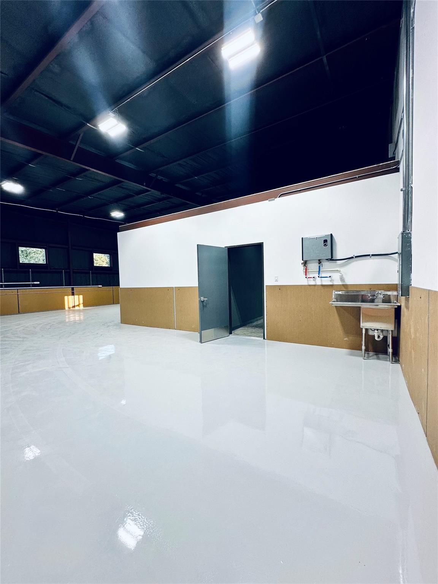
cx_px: 219
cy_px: 292
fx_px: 236
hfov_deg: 85.7
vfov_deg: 102.1
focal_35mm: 14
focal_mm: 2.22
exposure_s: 1/120
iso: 80
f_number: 2.2
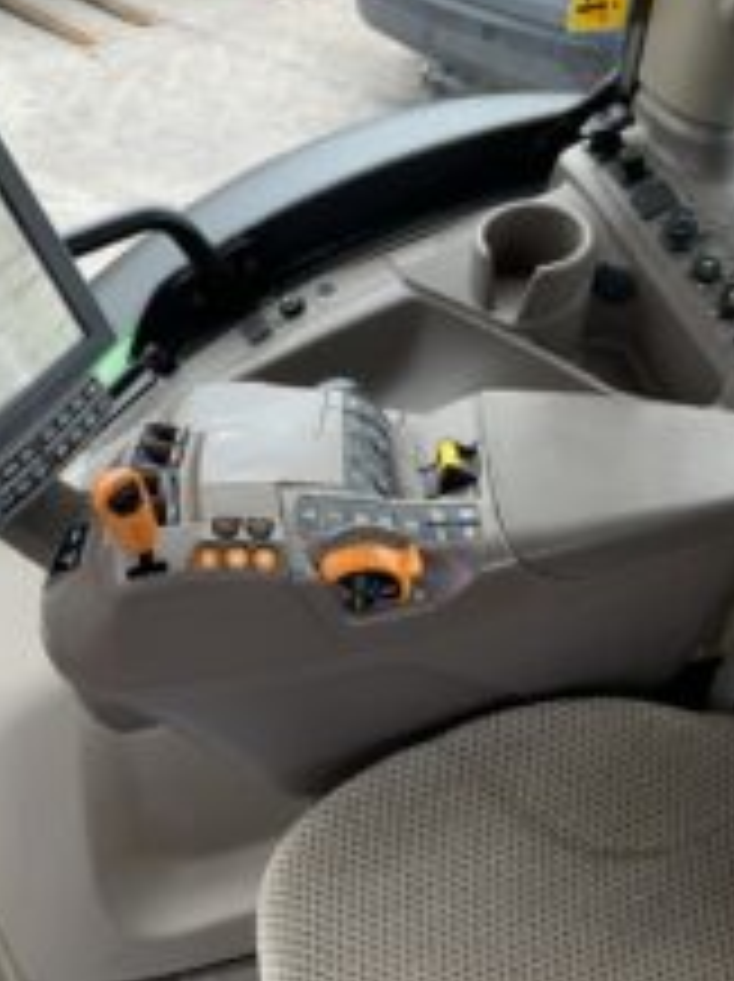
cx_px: 284
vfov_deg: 39.6
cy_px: 400
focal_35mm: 48
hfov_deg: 30.1
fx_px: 1360
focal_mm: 3
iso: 16
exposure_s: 1/153
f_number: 1.8
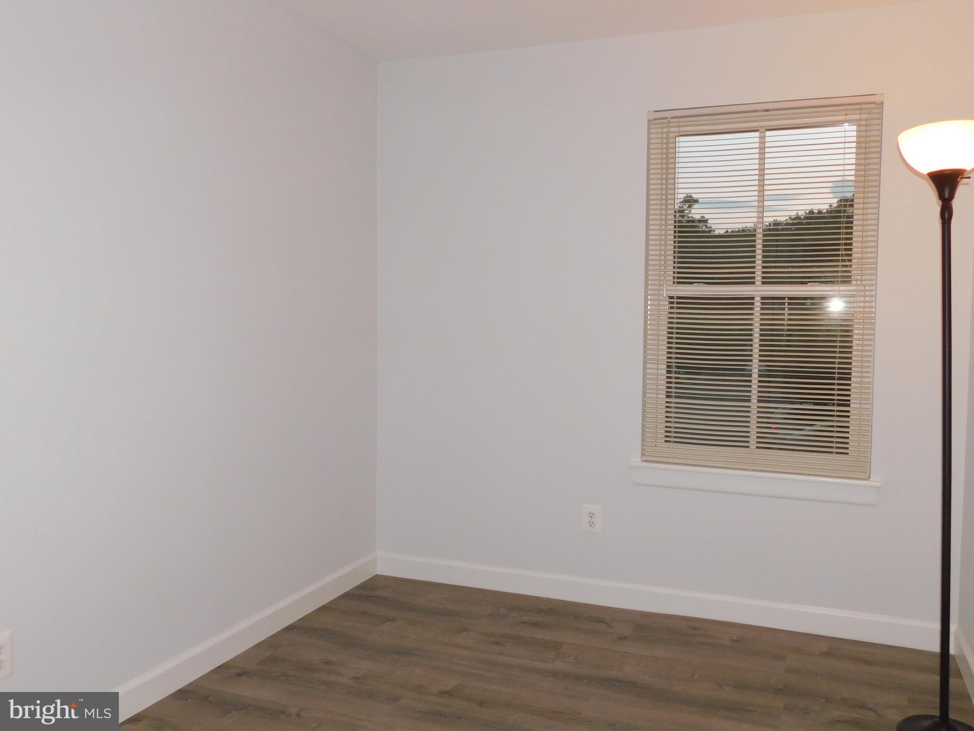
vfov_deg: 46.8
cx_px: 487
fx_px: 844
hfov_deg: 60.0
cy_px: 366
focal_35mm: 30
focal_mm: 5.3
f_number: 3.2
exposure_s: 1/30
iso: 200
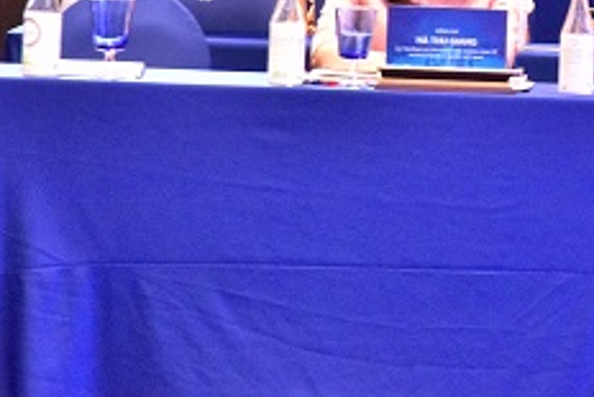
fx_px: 5118
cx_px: 699
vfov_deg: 4.4
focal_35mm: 310
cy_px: -82
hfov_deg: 6.6
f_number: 9
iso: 12800
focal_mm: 120
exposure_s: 1/40
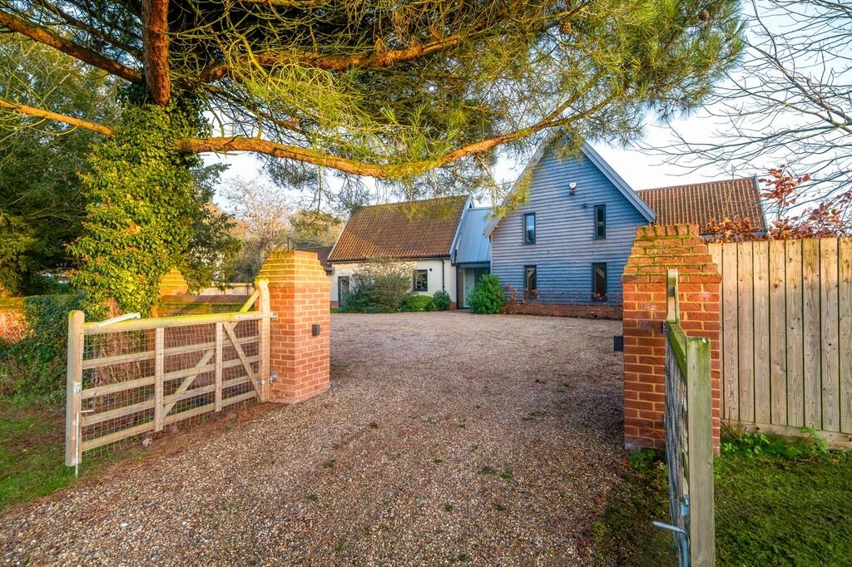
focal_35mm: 17
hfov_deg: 93.3
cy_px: 284
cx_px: 426
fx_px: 402
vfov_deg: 70.4
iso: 160
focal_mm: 11.4
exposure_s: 1/15
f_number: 9
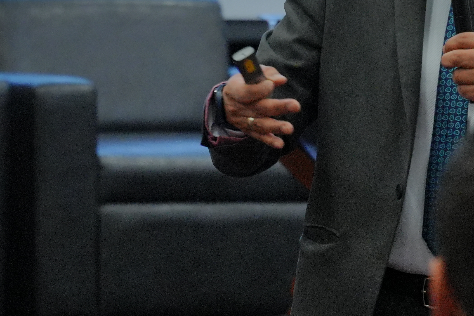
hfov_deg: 6.6
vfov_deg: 4.4
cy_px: 44
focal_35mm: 310
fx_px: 4081
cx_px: 370
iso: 1000
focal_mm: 70
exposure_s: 1/80
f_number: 2.8
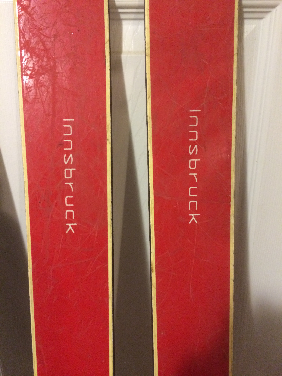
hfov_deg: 48.2
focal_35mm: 29
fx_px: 315
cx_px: 141
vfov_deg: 61.7
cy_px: 188
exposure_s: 1/15
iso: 250
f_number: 2.2
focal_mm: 4.15
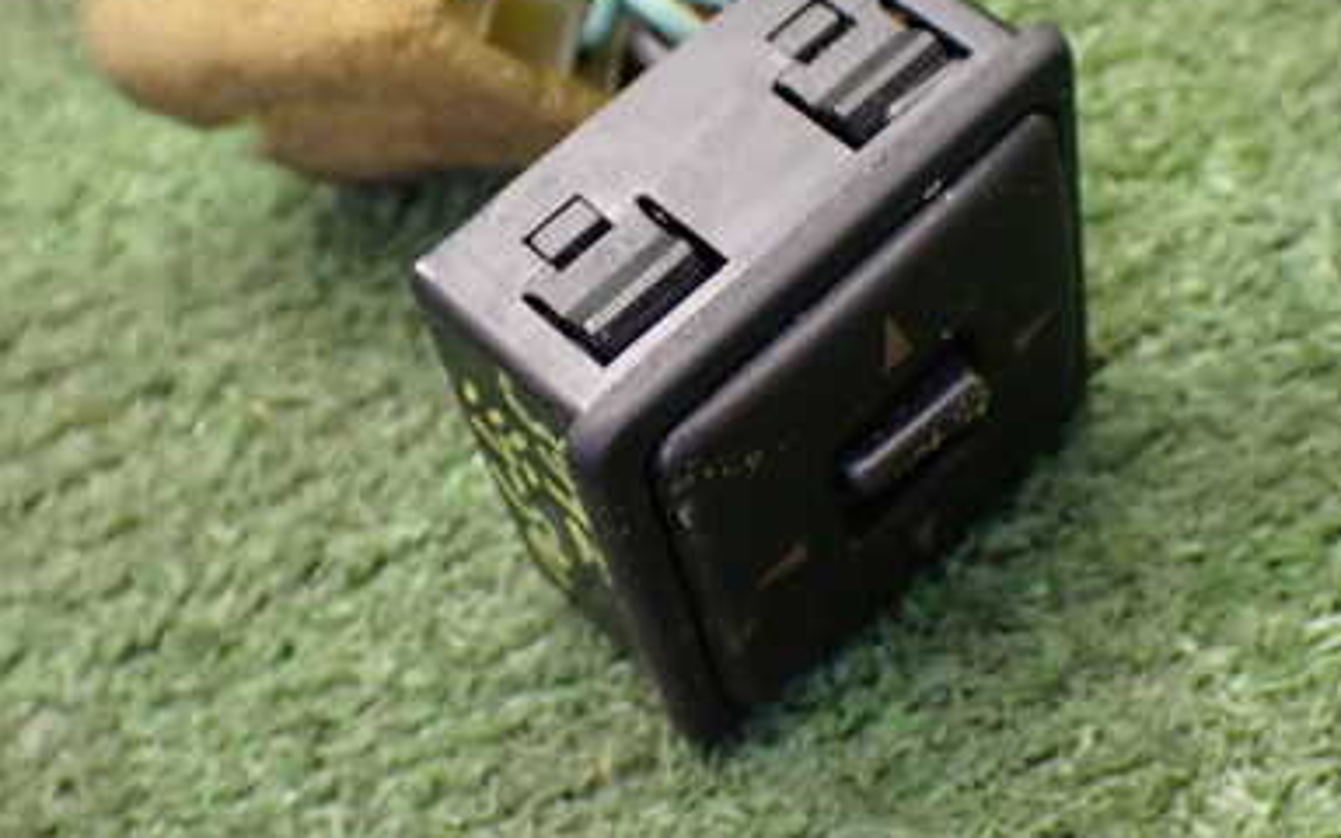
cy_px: 258
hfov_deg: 32.5
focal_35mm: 63
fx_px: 2302
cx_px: 653
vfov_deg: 20.5
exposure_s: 1/50
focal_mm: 6.83
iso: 800
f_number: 2.7
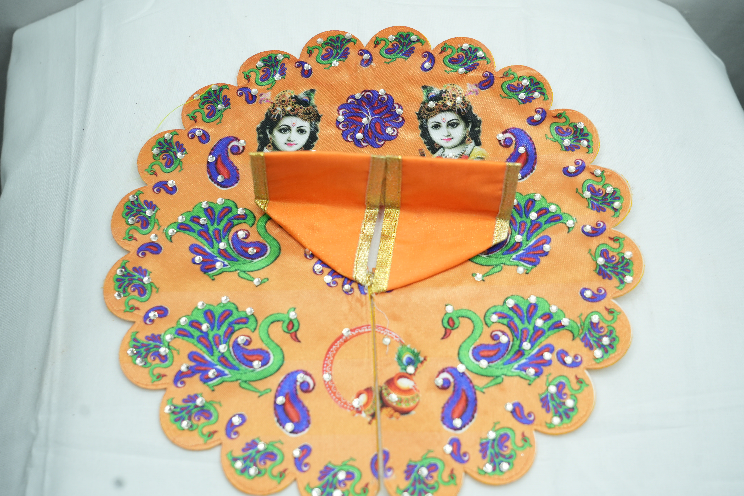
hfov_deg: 45.4
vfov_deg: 31.2
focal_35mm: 43
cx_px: 372
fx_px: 889
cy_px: 248
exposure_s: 1/60
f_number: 5.6
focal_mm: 43
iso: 200
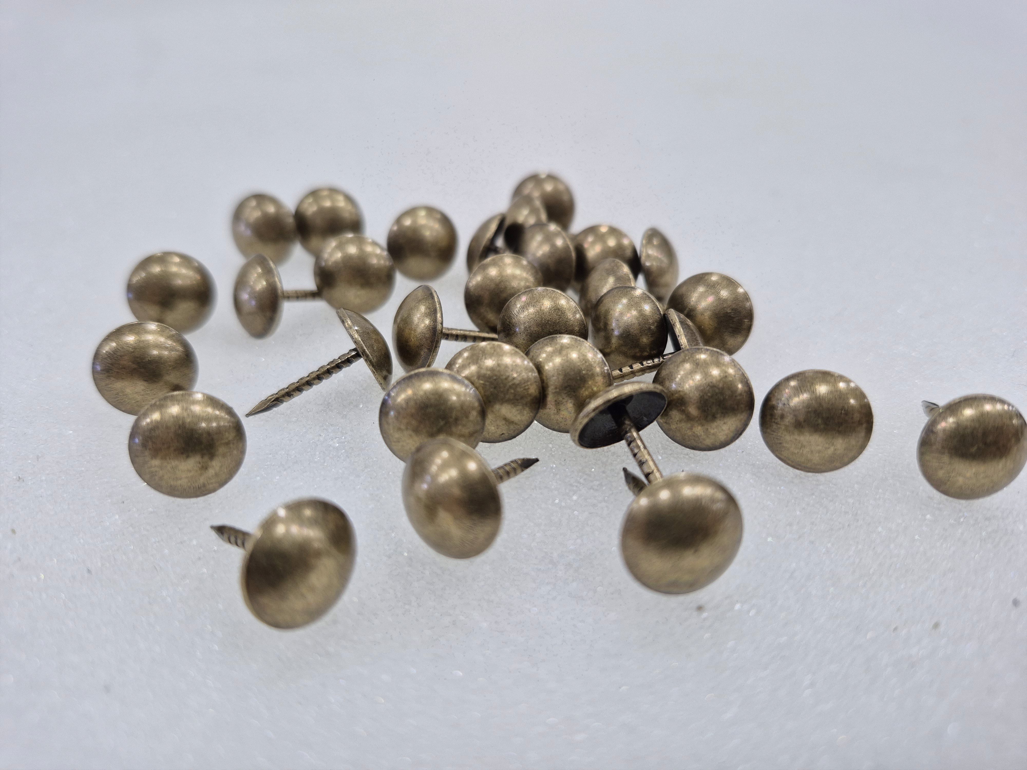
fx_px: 682
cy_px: 385
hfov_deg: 73.9
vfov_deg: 58.9
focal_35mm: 23
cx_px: 514
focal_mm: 5.4
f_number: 1.8
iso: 250
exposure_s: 1/120
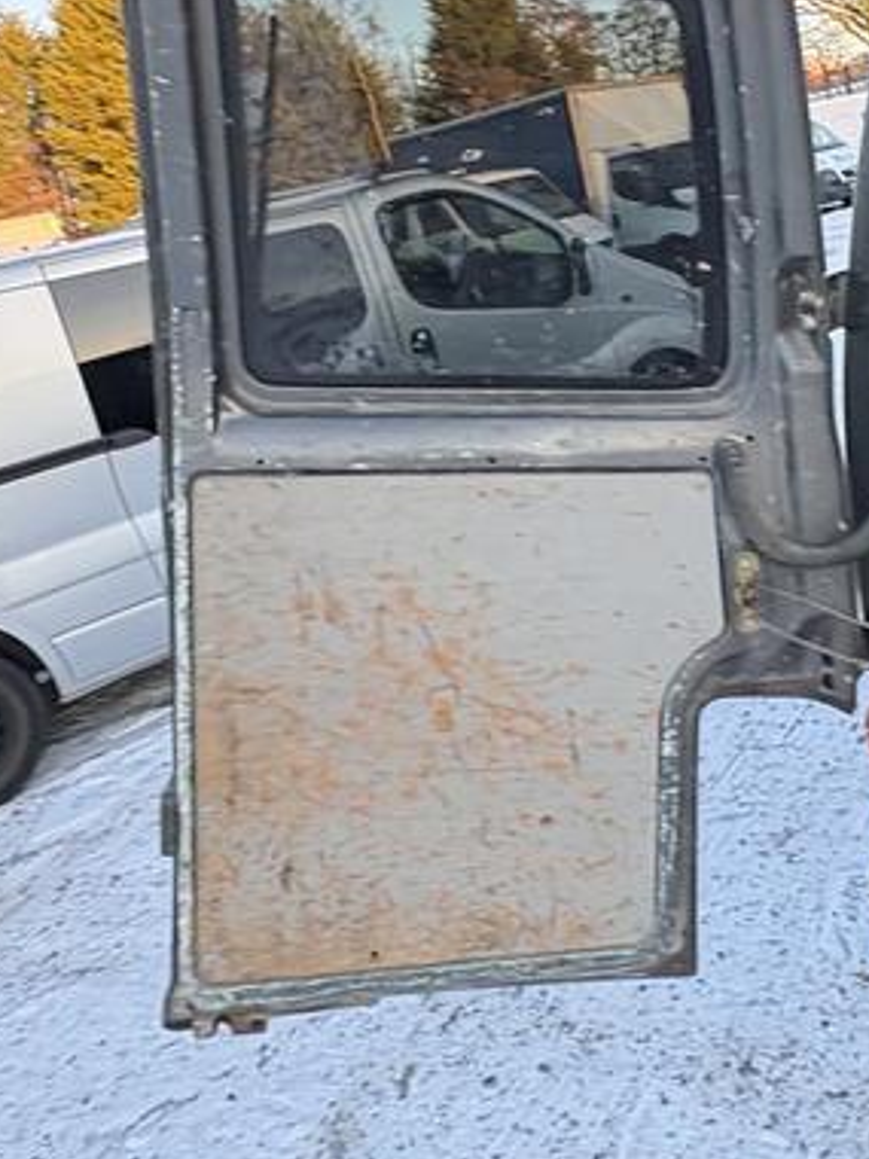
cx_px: 662
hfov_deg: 41.6
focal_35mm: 33
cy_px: 366
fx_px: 1105
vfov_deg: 54.0
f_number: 2.2
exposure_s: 1/99
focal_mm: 2.22
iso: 125
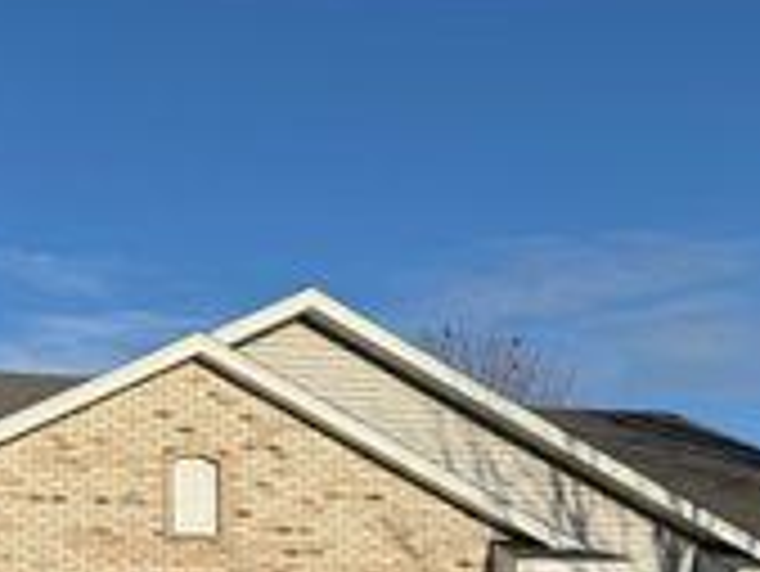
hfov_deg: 26.9
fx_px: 1560
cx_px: 157
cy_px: 637
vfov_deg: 19.8
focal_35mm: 71
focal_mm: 6.76
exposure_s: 1/6711
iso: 80
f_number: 1.78
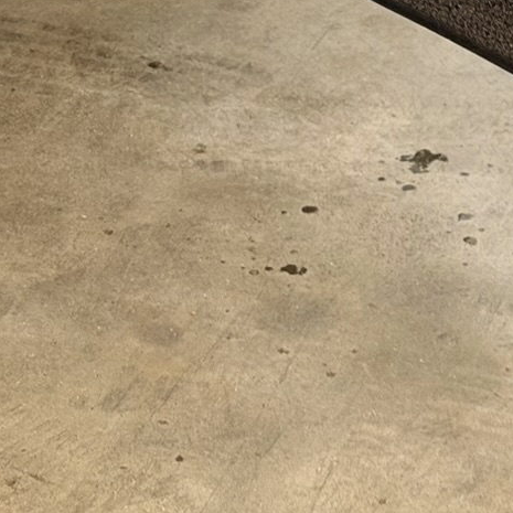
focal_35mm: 187
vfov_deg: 9.1
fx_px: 3135
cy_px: -298
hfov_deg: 9.3
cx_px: 85
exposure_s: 1/25
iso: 640
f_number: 1.78
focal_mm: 6.76
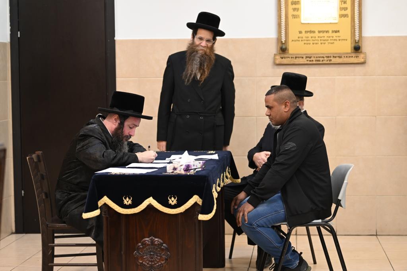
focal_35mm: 82
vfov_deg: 16.7
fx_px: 927
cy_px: 136
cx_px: 204
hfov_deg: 24.8
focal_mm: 82
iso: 800
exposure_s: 1/125
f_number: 2.8
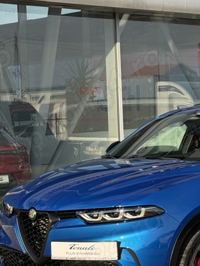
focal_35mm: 115
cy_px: 111
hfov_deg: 12.8
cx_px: 167
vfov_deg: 17.1
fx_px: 885
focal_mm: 6.76
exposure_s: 1/2342
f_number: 1.78
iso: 80
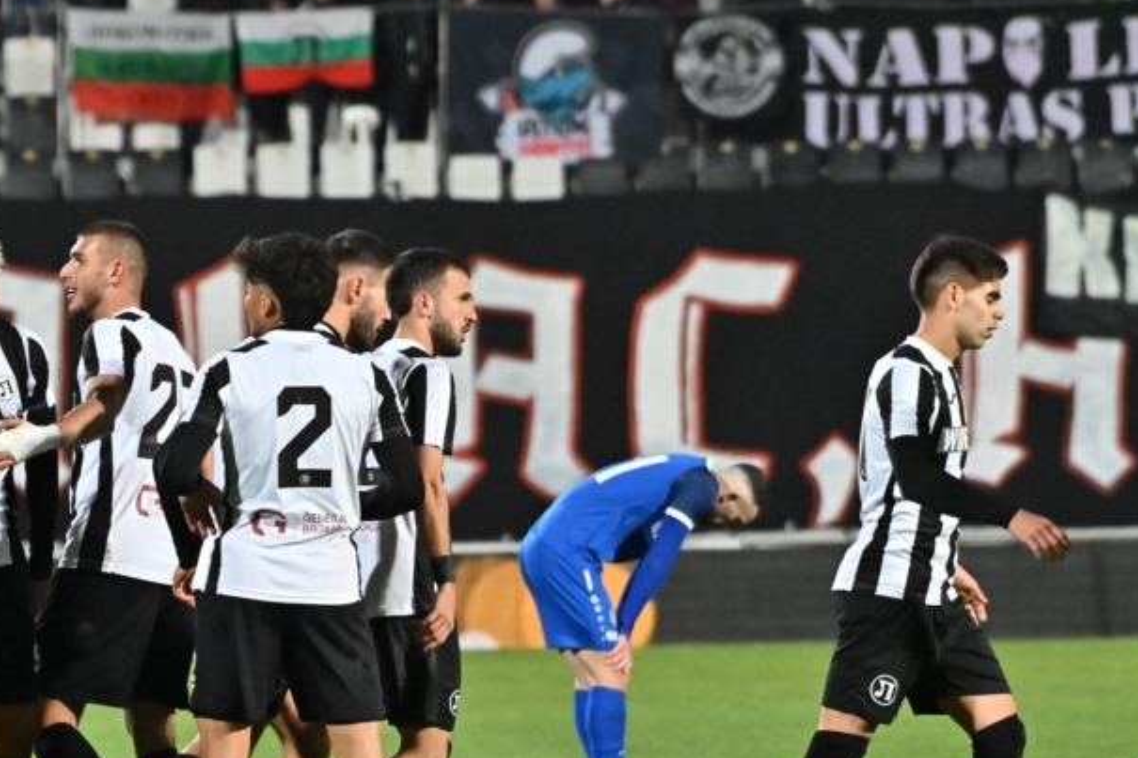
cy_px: 430
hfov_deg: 4.7
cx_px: 256
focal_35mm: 439
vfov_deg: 3.1
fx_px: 13873
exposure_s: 1/1250
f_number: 6.3
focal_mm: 260
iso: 10000
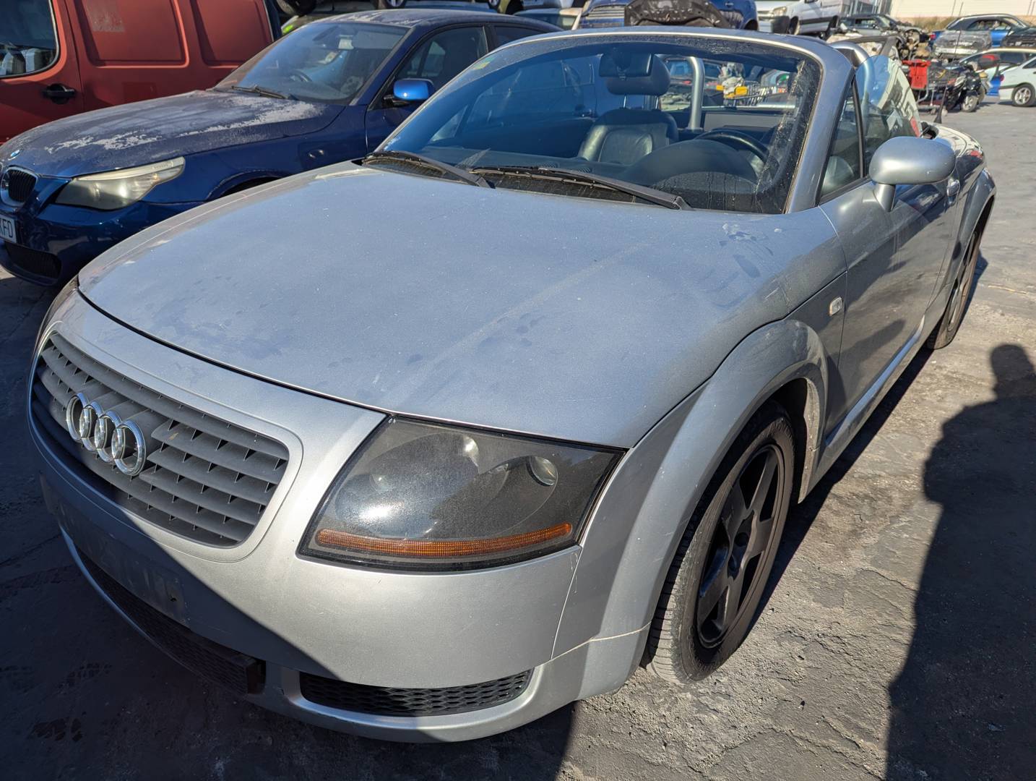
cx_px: 518
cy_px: 390
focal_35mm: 24
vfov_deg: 56.9
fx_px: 719
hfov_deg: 71.5
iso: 42
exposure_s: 1/3534
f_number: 1.85
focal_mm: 6.81
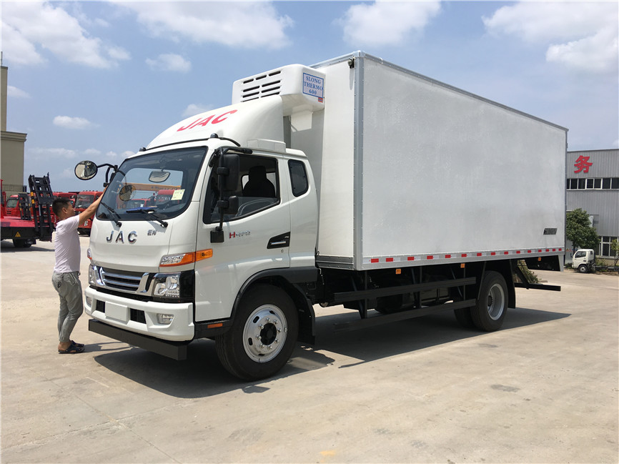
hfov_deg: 61.7
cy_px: 232
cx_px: 310
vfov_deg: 48.2
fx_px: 518
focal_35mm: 29
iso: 25
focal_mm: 4.15
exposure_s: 1/2331
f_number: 2.2
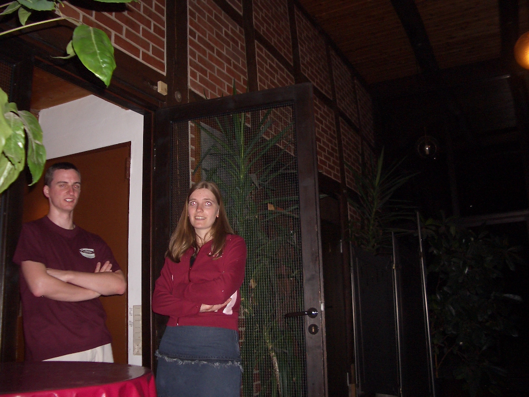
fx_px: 535
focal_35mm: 35
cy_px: 198
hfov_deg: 52.6
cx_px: 264
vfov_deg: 40.7
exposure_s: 1/40
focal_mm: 5.8
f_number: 2.6
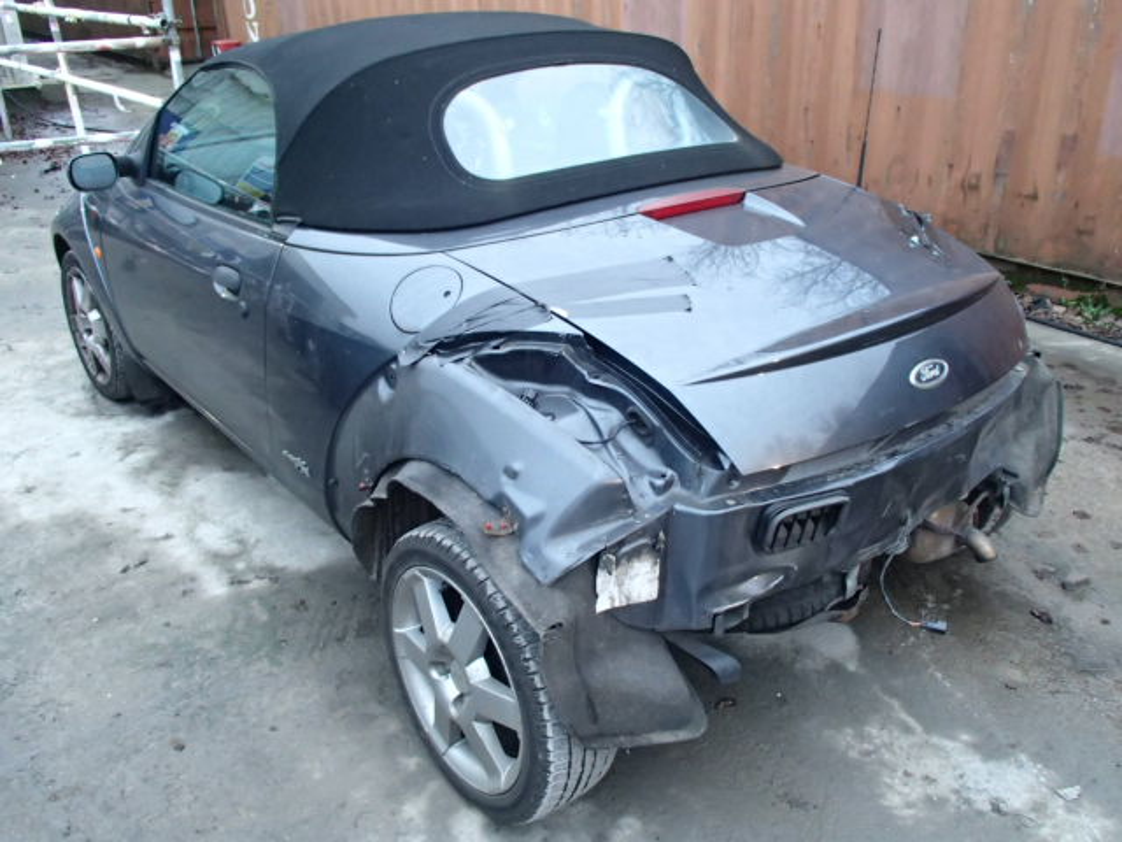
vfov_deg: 46.8
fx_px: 972
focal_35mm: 30
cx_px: 561
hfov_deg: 60.0
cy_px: 421
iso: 800
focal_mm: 5.4
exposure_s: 1/30
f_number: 4.1
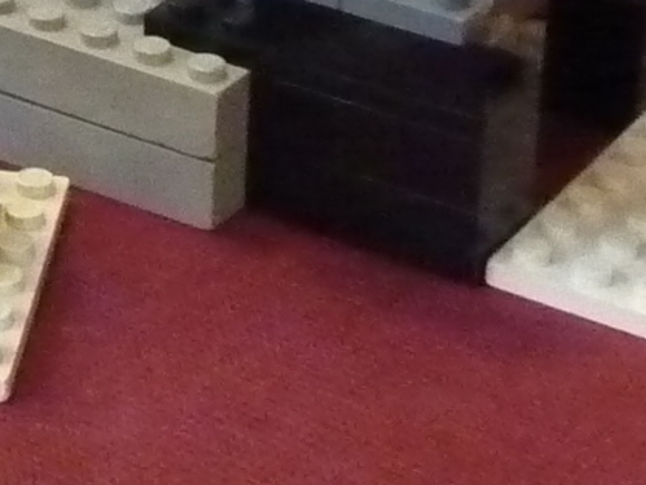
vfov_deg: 9.4
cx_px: -108
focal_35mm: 153
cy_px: -259
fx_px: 2857
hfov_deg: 12.6
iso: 800
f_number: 3.3
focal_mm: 4.1
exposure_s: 1/30
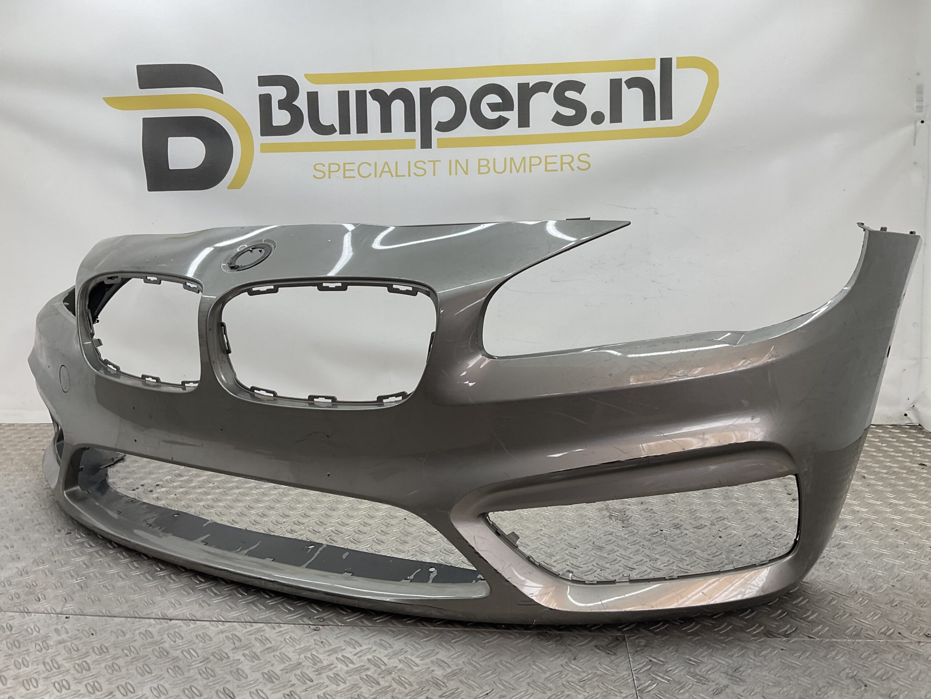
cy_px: 350
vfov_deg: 48.2
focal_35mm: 29
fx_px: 780
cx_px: 466
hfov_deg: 61.7
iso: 16
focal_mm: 3
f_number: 1.8
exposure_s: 1/100
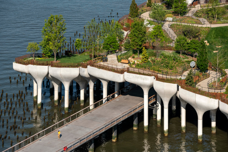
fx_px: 760
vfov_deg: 11.4
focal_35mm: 120
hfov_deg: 17.1
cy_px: 76
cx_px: 114
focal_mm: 120
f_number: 5.6
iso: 200
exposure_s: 1/1250
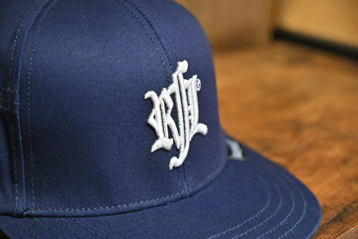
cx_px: 179
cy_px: 120
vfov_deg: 19.5
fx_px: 696
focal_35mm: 70
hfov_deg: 28.8
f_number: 4
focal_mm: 70
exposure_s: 1/80
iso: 2500
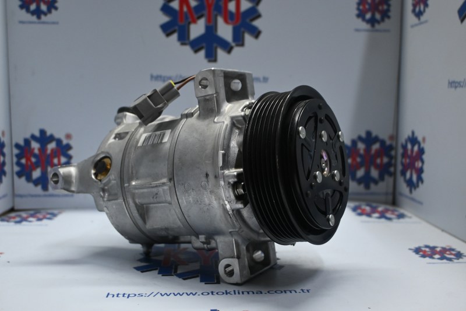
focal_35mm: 38
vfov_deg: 35.5
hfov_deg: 51.3
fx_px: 485
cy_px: 156
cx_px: 233
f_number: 4.2
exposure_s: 1/125
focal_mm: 25
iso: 1000
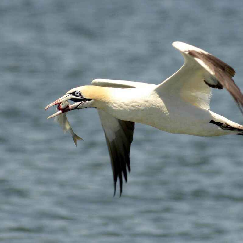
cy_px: 122
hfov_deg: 3.0
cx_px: 144
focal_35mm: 576
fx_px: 4575
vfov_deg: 3.0
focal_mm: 300
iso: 250
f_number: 5.6
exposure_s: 1/2000
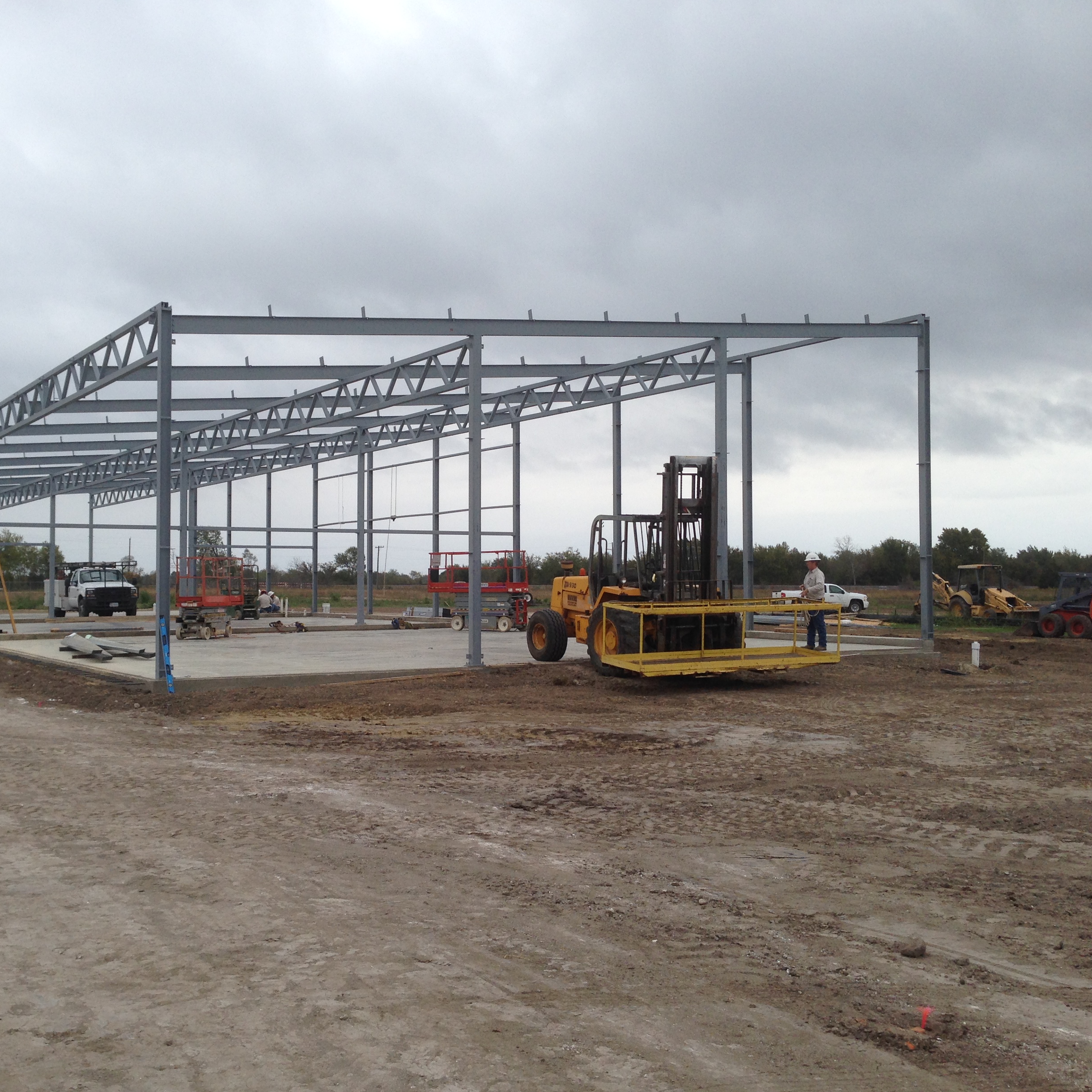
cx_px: 453
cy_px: 547
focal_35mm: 39
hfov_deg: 42.7
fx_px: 1392
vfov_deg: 42.8
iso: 50
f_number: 2.4
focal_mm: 4.12
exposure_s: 1/553
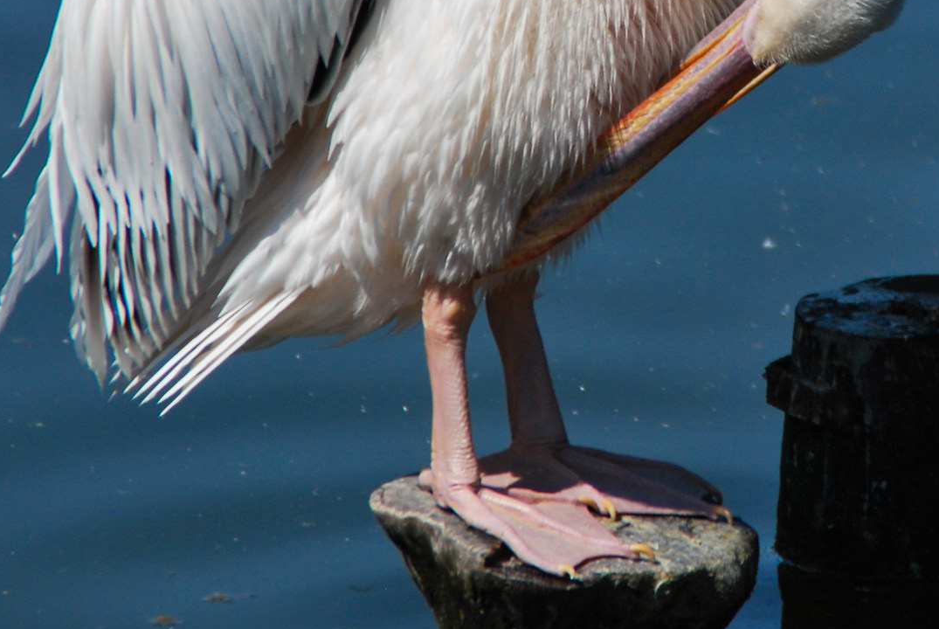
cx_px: 709
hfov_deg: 3.1
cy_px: 62
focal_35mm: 670
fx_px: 17500
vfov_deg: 2.1
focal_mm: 200
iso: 200
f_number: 6.3
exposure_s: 1/640
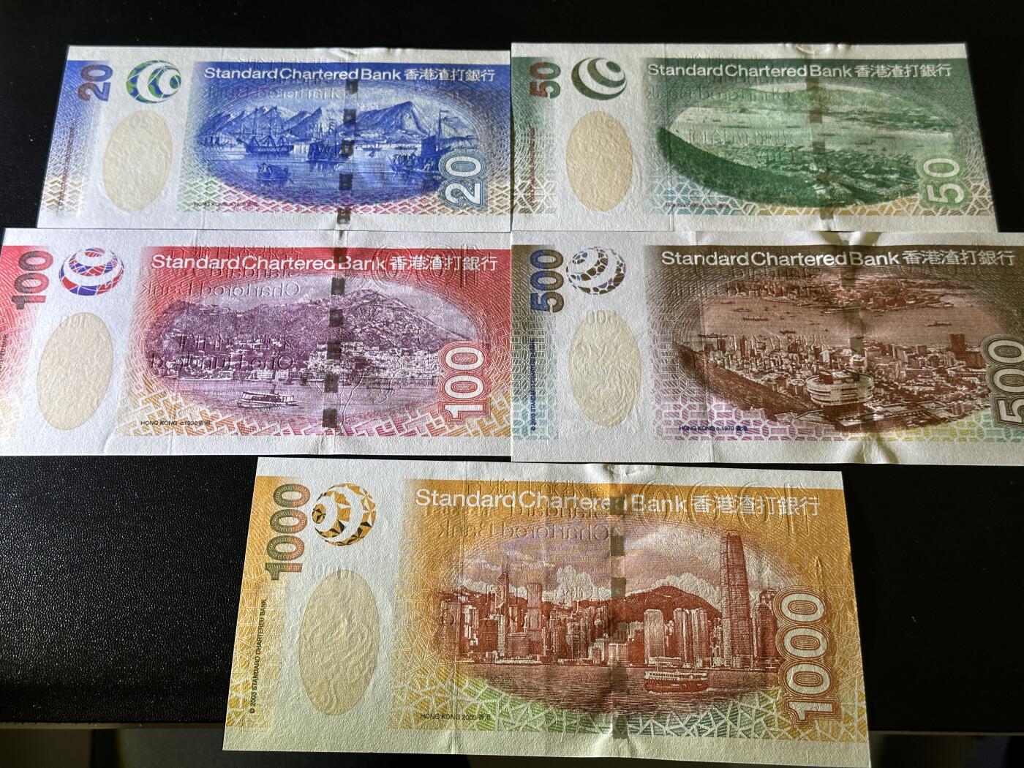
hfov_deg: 39.7
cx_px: 512
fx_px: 1420
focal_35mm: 48
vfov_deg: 30.3
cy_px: 384
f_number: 1.78
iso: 100
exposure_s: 1/50
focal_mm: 6.86
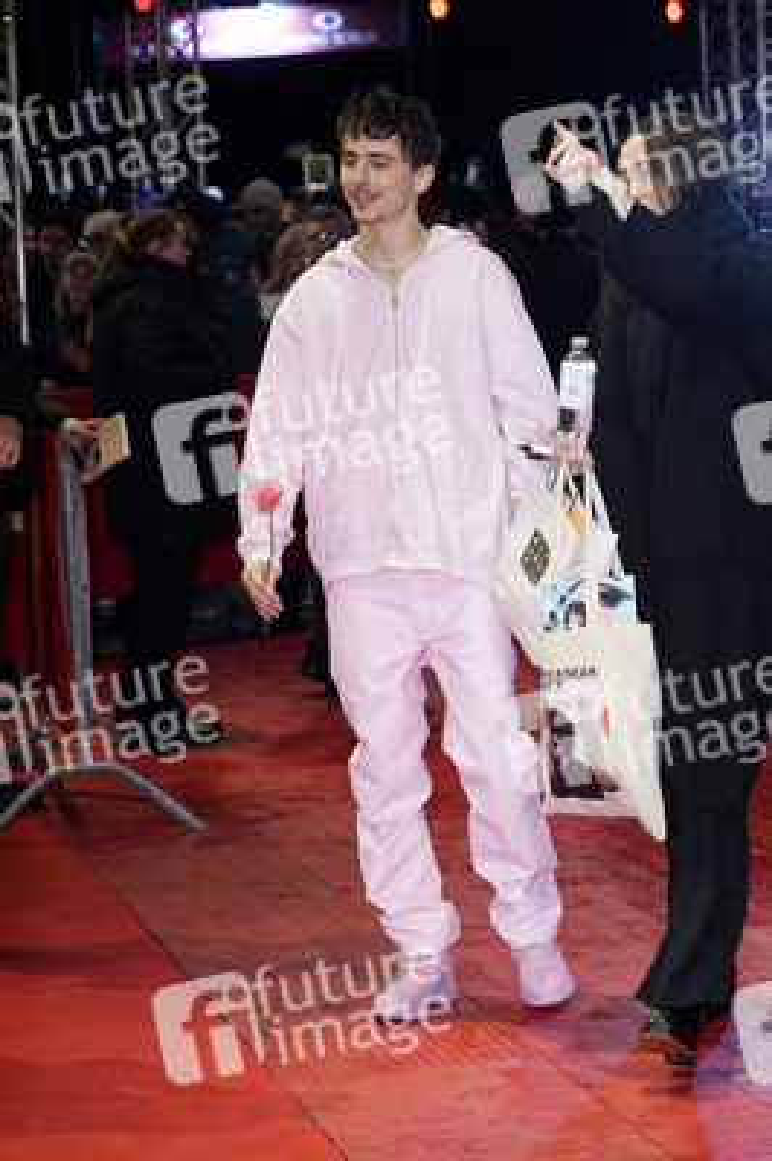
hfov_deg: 16.0
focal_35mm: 85
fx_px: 2739
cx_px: 386
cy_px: 580
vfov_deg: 23.9
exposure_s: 1/160
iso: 800
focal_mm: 85
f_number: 5.6
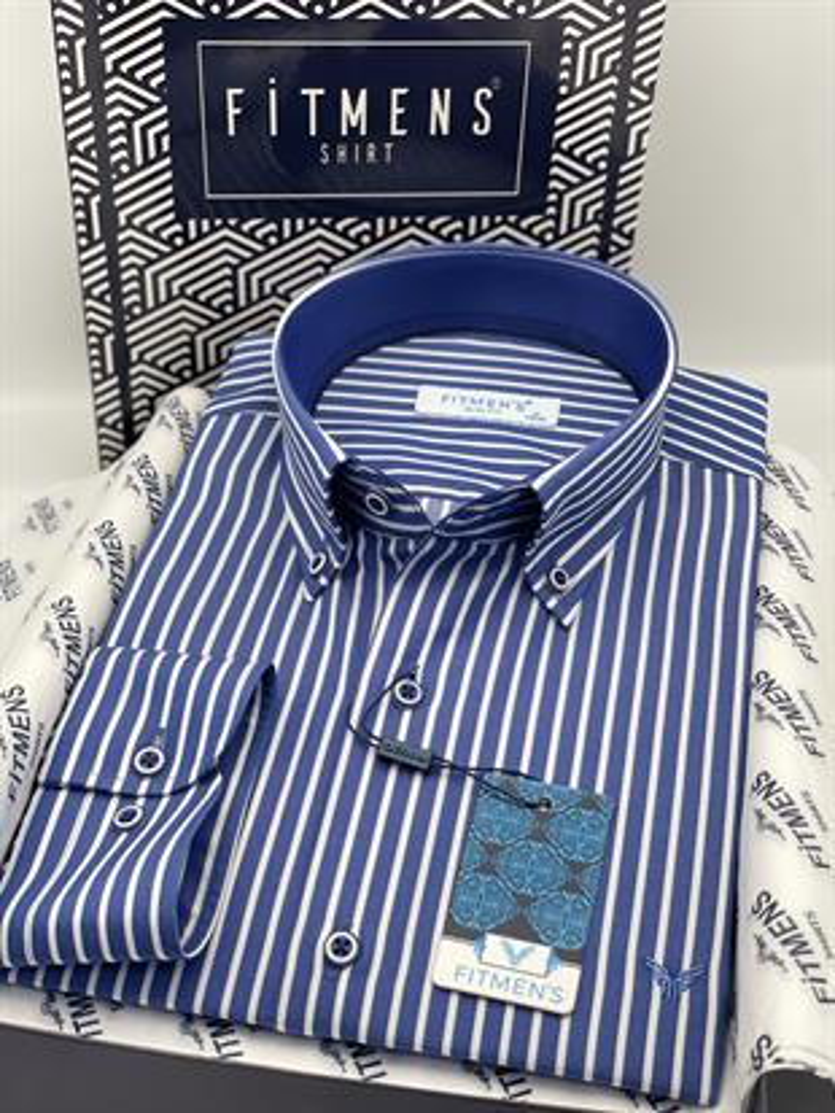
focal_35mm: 52
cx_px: 418
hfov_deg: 28.0
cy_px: 556
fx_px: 1672
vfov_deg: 36.8
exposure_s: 1/100
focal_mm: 6
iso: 32
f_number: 2
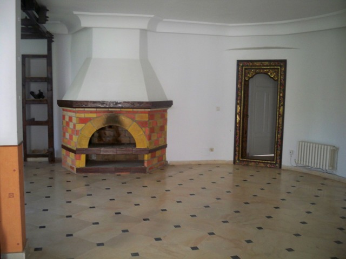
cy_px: 130
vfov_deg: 40.7
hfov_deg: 52.6
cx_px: 173
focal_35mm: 35
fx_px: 350
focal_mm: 6.3
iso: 200
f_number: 3.1
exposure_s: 1/60
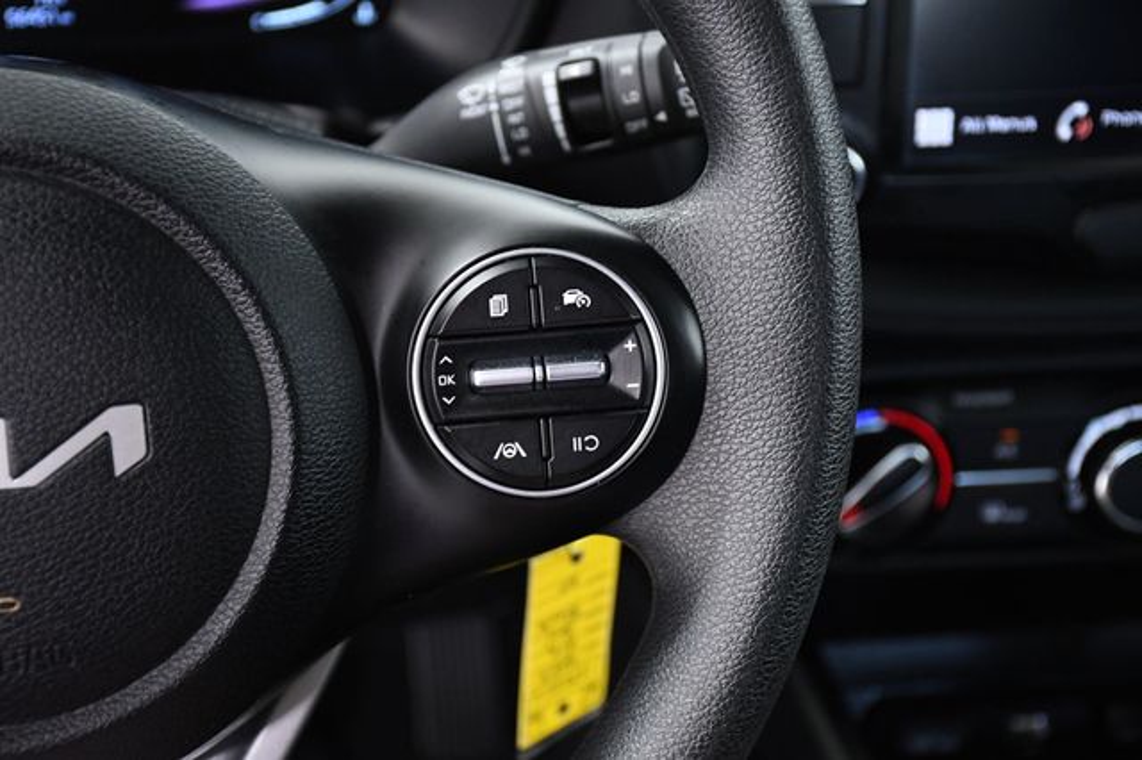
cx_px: 571
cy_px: 380
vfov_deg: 20.3
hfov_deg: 30.1
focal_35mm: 67
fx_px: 2124
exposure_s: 1/100
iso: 2500
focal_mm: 45
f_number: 4.5
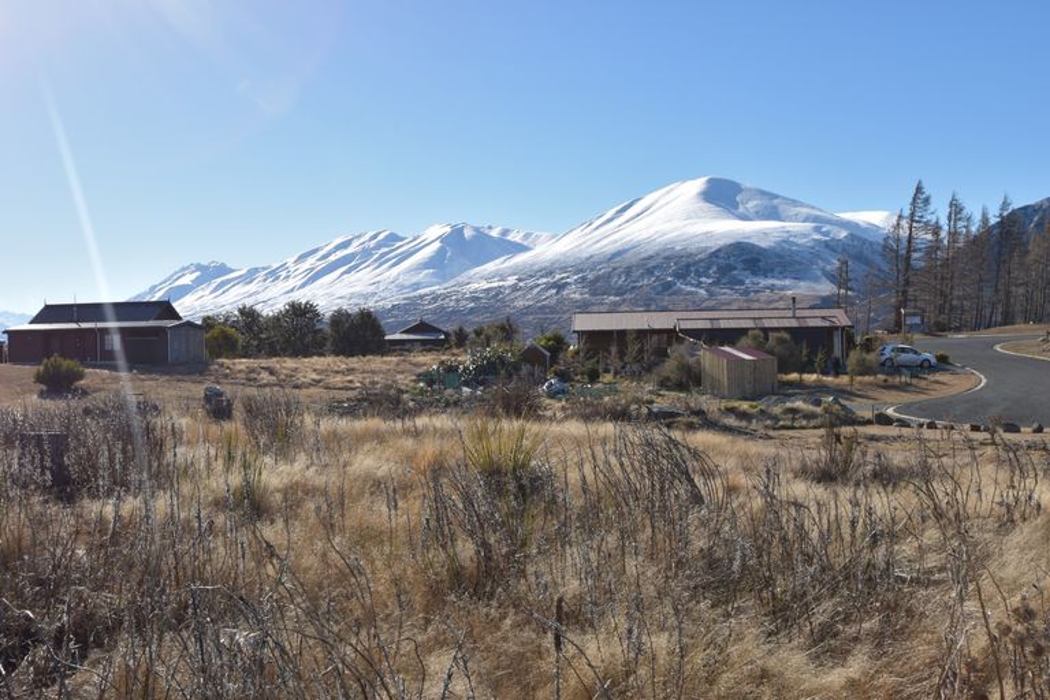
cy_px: 350
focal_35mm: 36
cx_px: 525
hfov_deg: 53.1
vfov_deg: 36.9
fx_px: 1050
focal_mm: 24
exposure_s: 1/200
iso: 100
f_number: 13
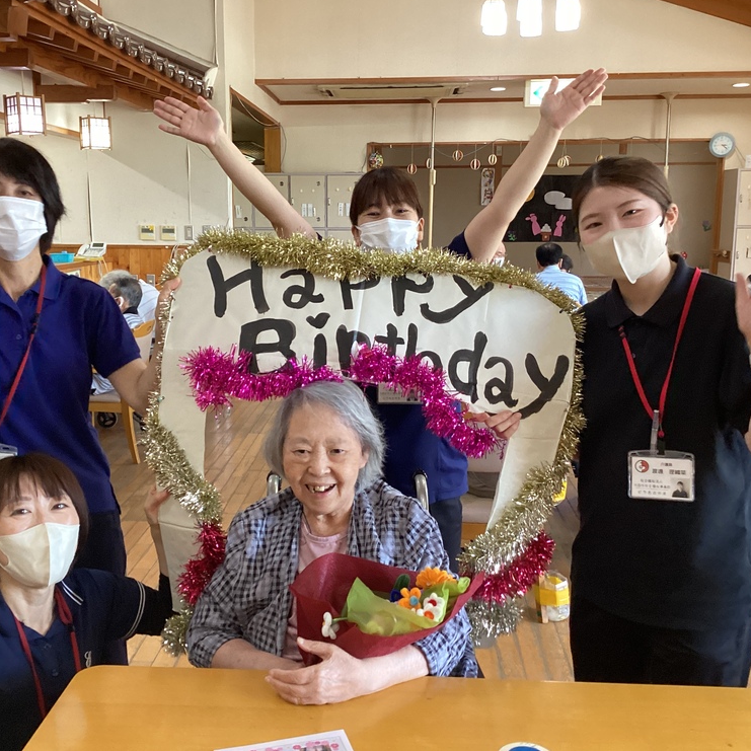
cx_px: 327
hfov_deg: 44.8
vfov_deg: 44.9
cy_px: 373
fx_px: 908
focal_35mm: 37
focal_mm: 3.3
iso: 250
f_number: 2.4
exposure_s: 1/60
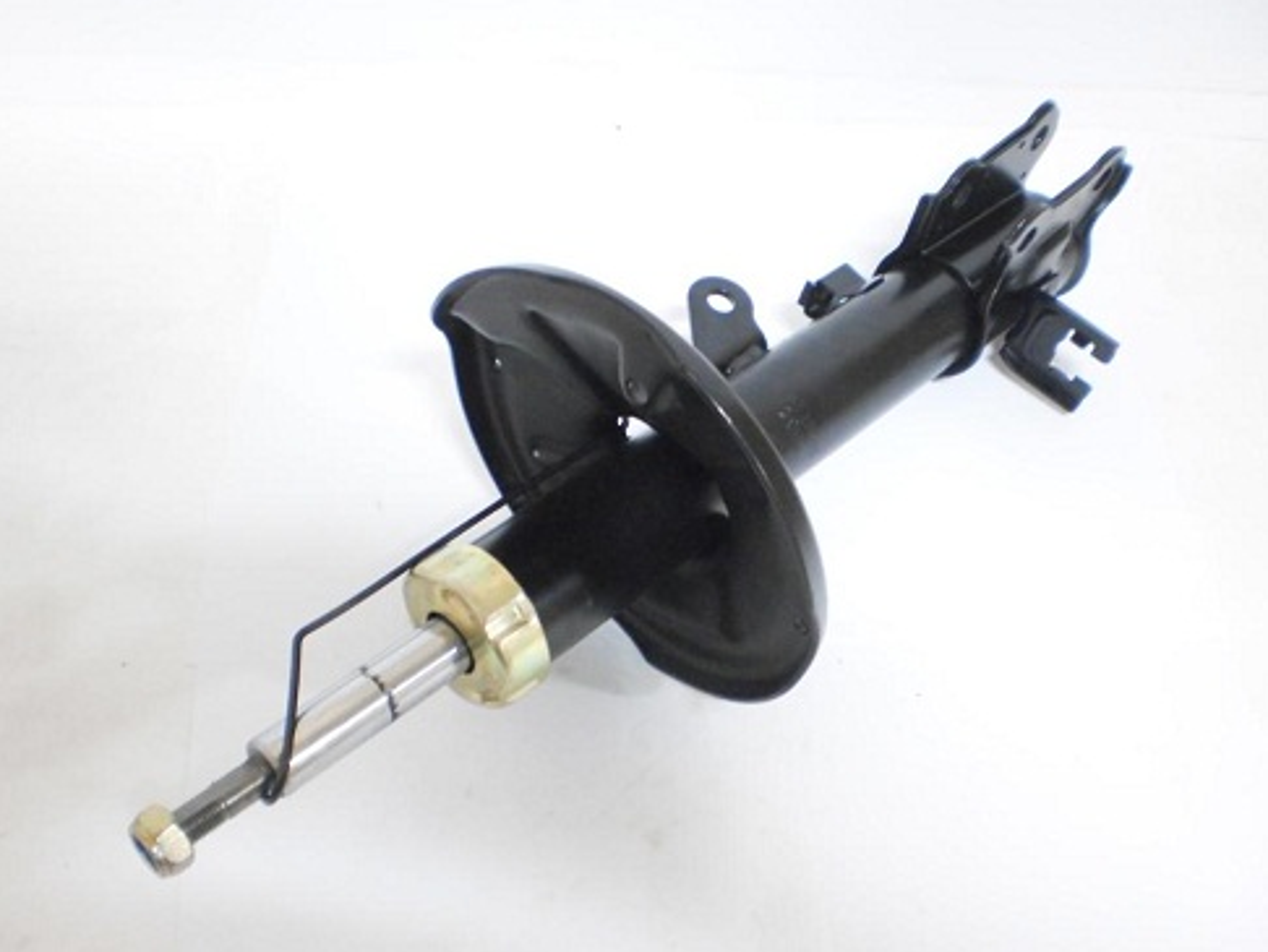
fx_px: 1356
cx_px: 621
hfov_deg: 50.1
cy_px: 468
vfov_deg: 38.7
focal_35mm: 37
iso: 800
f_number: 3.1
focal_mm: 6.3
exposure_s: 1/15
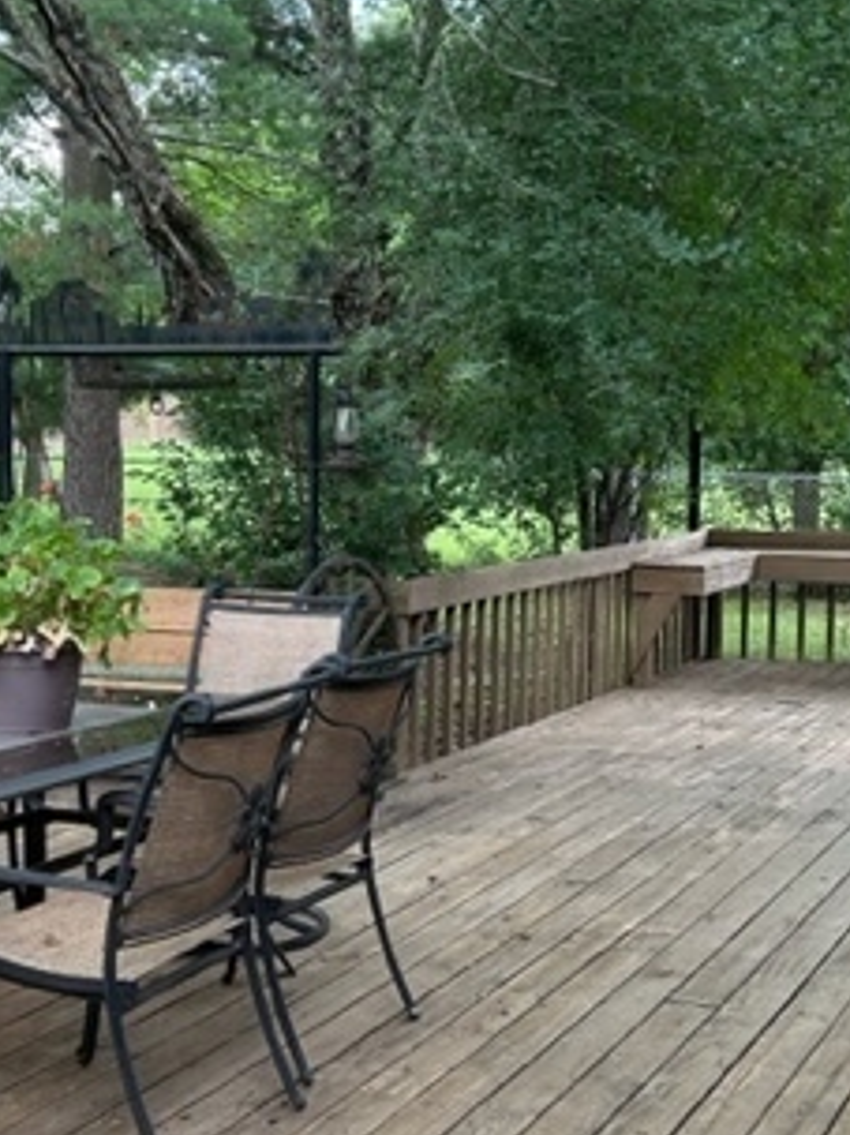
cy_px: 671
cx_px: 442
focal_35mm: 55
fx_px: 1802
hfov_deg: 26.5
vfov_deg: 34.9
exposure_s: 1/123
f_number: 1.5
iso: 64
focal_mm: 5.7
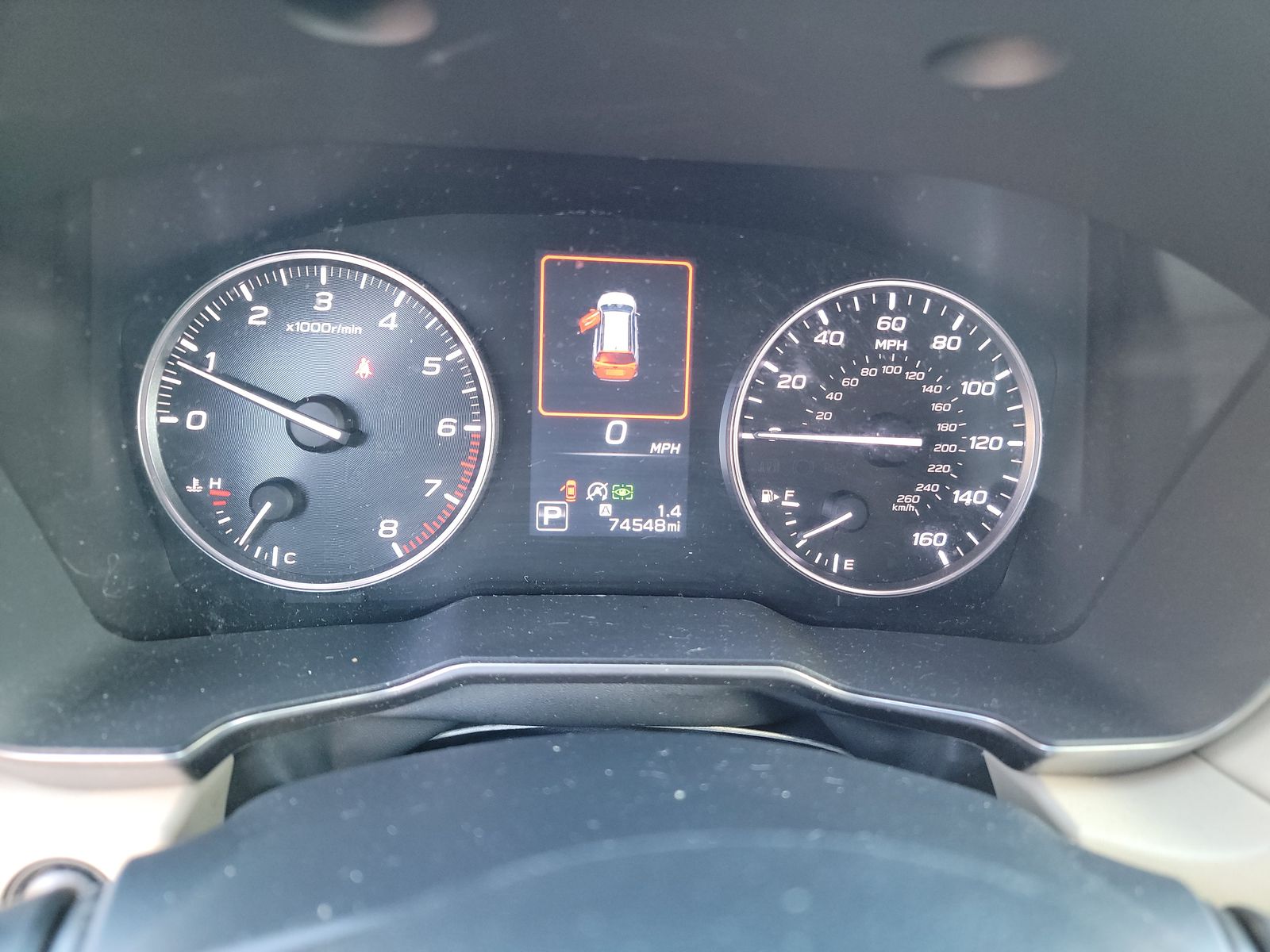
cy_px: 476
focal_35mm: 24
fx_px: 881
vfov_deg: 56.8
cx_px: 635
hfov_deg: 71.6
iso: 998
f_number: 1.8
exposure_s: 1/59
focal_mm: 6.7
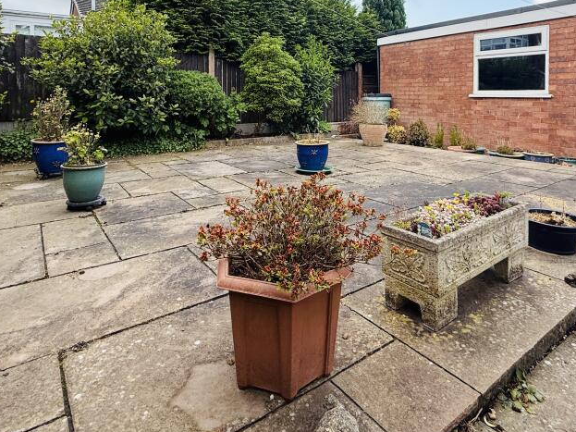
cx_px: 314
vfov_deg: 55.6
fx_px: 383
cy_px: 101
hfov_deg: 73.8
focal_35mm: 23
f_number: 2.2
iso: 64
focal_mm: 2.22
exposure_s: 1/625
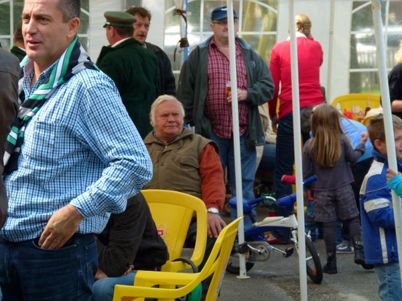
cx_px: 201
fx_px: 1974
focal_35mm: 170
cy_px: 150
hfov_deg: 11.6
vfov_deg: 8.7
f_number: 4
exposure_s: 1/250
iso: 200
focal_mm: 30.6
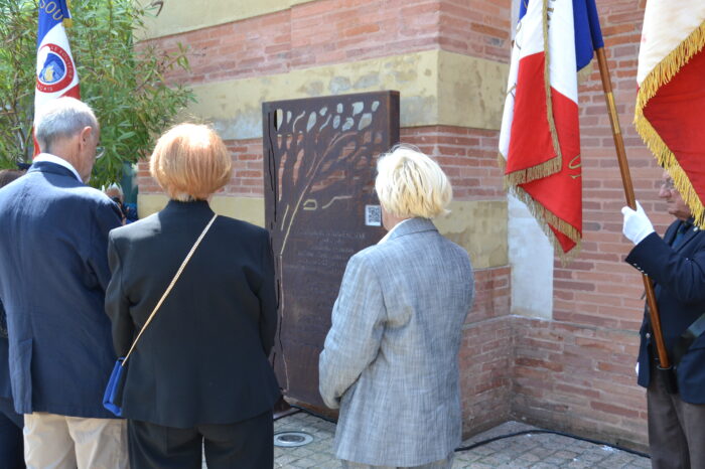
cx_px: 352
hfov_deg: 49.6
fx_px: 763
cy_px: 234
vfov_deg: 34.2
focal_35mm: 39
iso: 320
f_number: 5.6
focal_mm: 26
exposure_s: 1/125
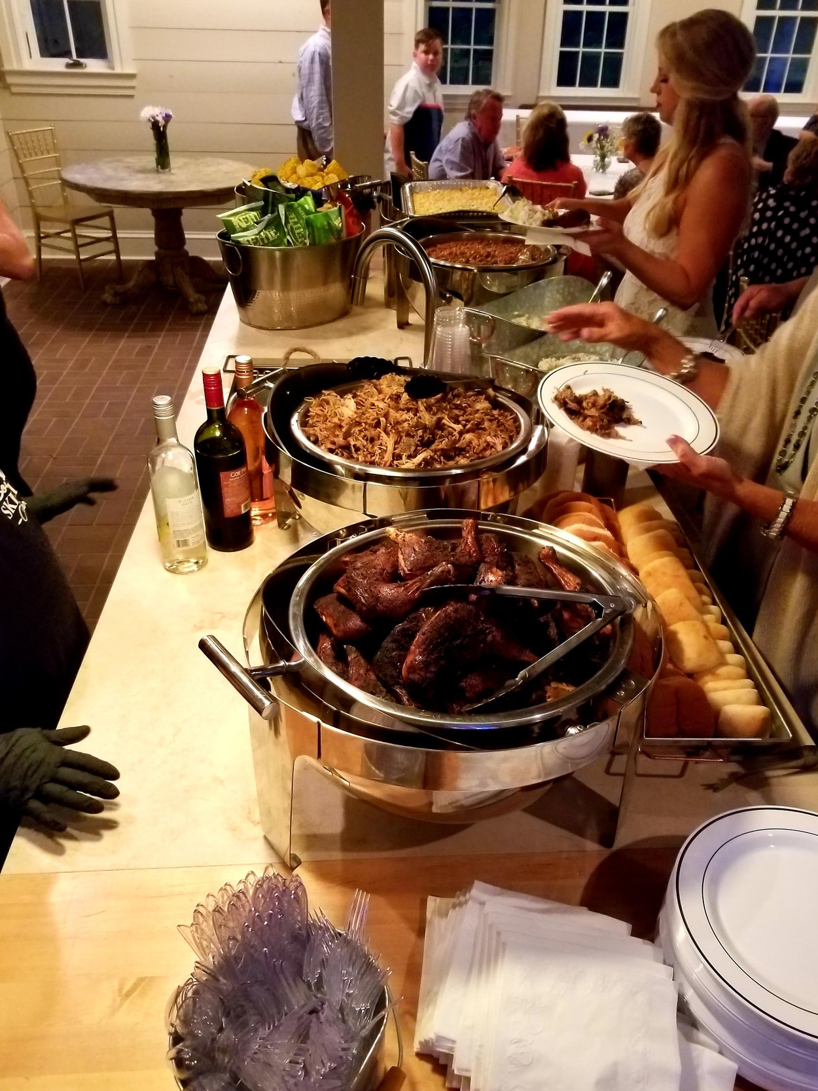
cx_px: 411
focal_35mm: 27
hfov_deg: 51.4
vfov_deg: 65.3
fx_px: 850
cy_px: 557
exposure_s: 1/60
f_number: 1.7
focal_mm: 4.3
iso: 1000
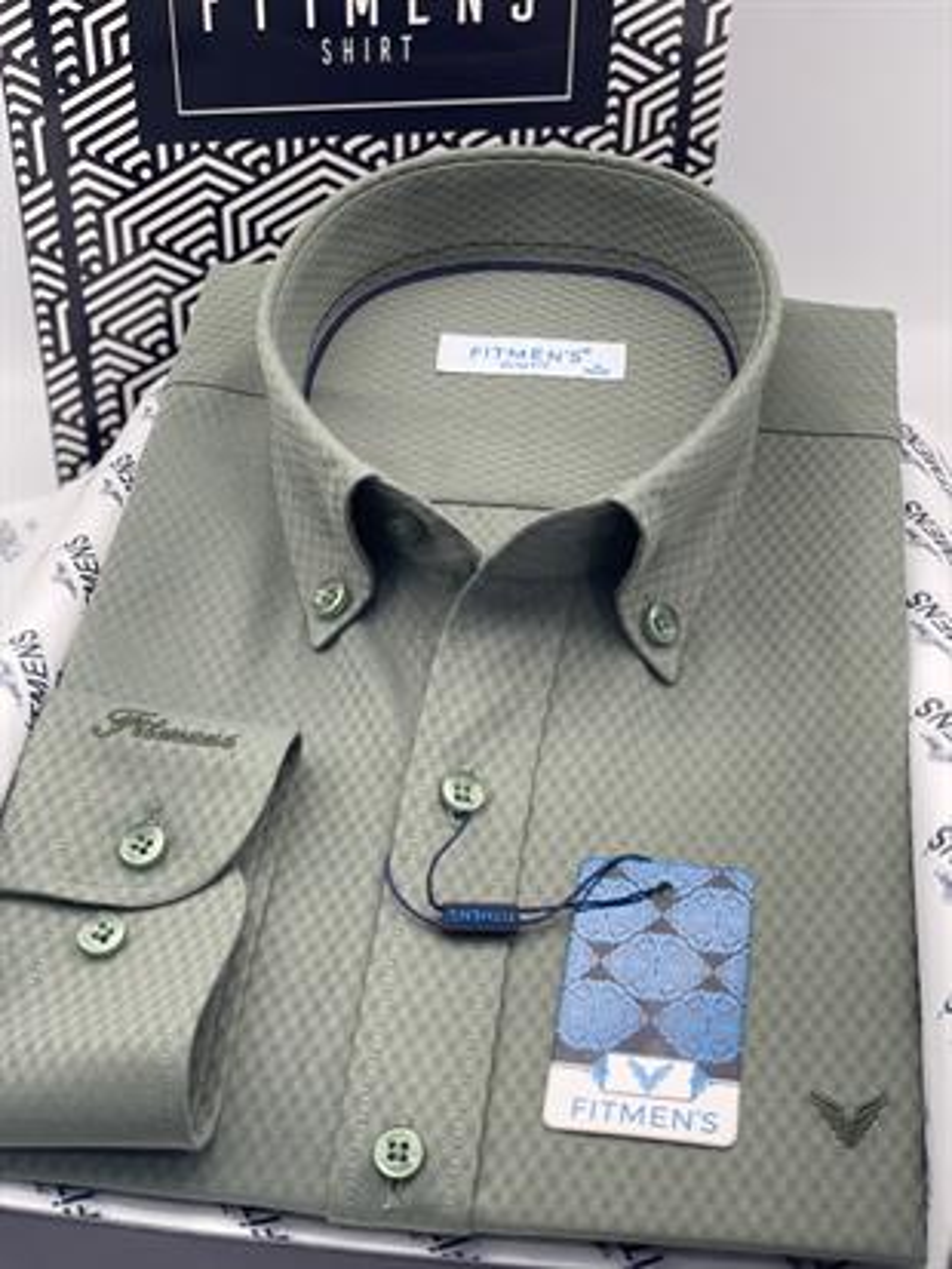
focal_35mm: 52
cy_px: 634
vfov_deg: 36.8
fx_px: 1906
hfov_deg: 28.0
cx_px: 476
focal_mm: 6
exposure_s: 1/122
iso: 50
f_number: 2
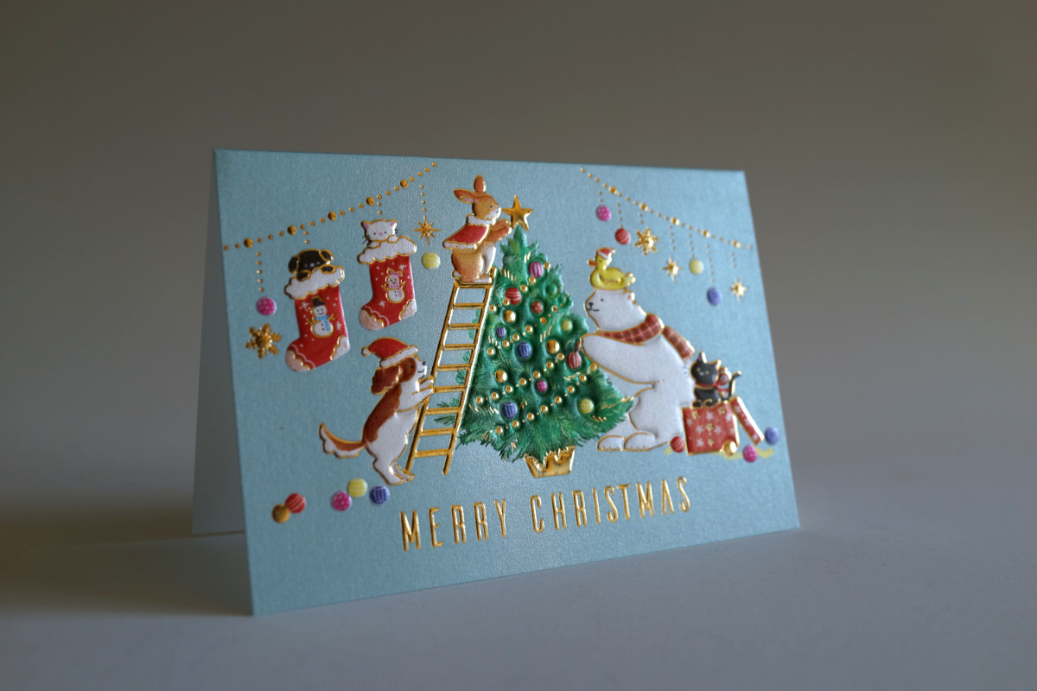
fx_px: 1008
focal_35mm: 35
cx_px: 518
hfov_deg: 54.4
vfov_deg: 37.9
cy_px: 346
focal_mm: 35
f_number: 8
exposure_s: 1/80
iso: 1000
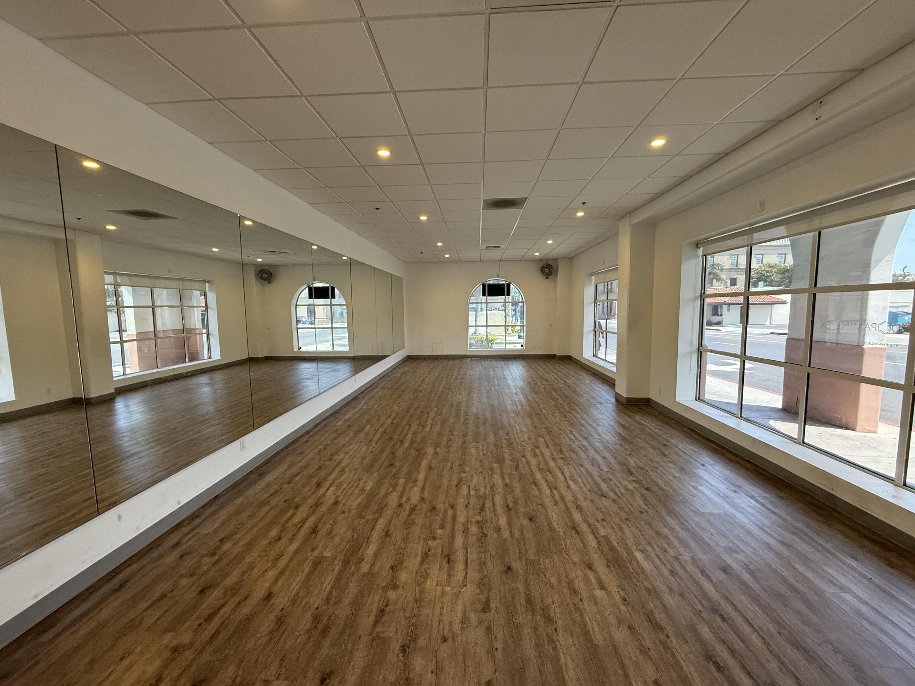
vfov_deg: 85.7
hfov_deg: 102.1
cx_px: 458
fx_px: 370
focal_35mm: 14
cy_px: 343
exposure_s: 1/120
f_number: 2.2
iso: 320
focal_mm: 2.22
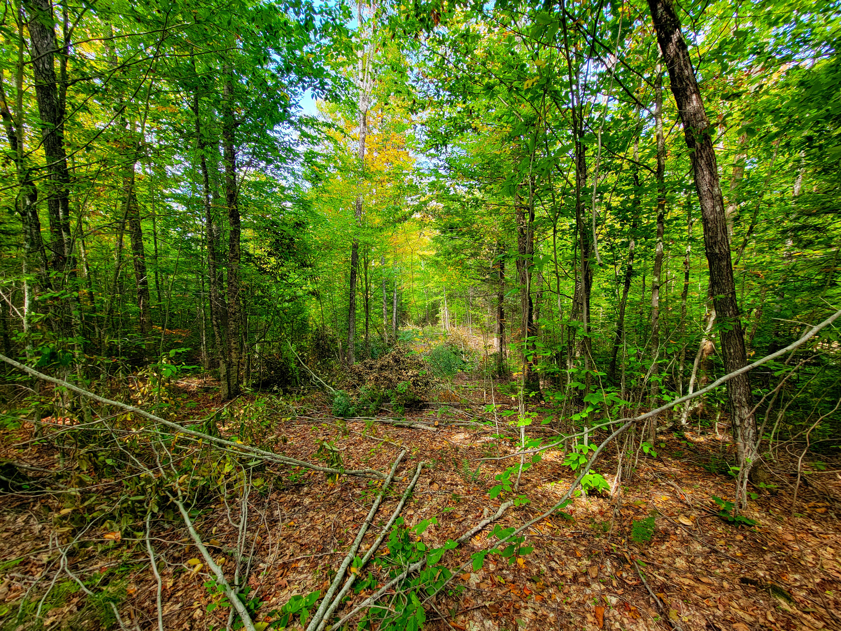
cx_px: 420
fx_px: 316
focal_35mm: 13
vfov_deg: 89.9
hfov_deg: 106.2
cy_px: 316
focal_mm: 2.2
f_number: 2.2
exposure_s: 1/60
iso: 64
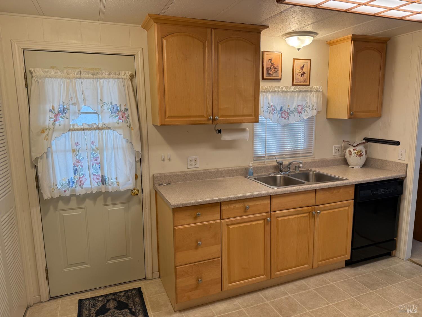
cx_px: 211
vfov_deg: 56.8
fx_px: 293
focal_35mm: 24
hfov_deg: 71.6
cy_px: 158
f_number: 1.78
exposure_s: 1/146
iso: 100
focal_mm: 6.76
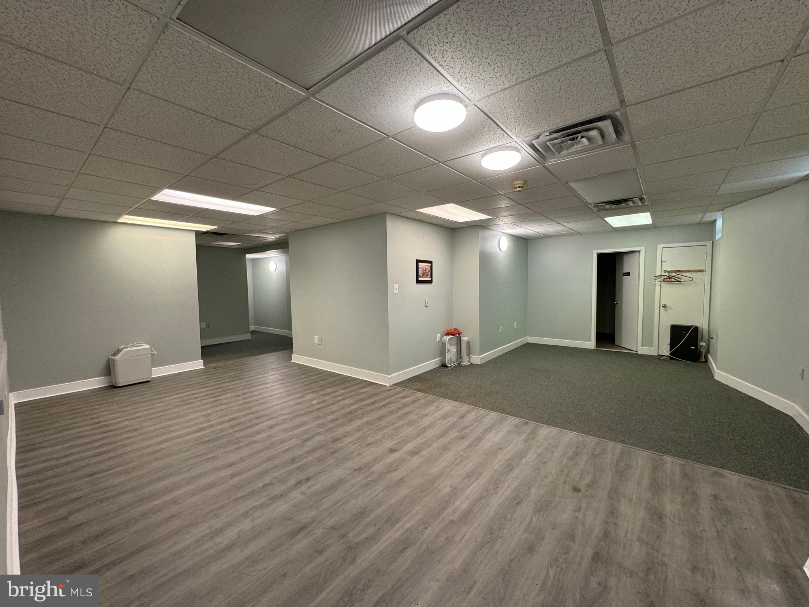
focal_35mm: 14
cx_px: 404
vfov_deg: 85.7
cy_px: 304
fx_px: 327
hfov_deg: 102.1
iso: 160
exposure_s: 1/60
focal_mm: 2.22
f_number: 2.2
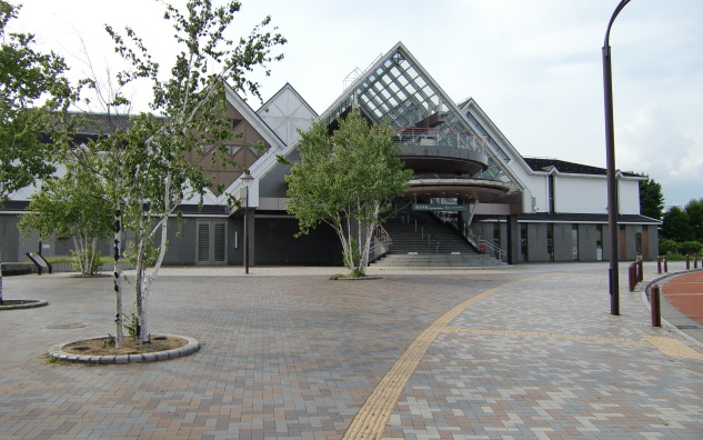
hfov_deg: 62.9
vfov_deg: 41.9
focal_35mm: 30
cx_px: 351
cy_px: 224
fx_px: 575
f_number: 2.6
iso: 64
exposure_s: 1/1000
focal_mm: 4.9
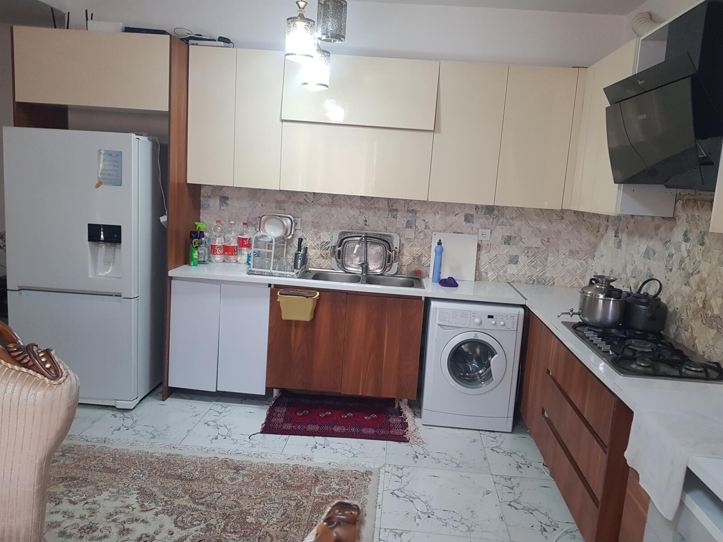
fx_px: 543
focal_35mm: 26
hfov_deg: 67.3
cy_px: 271
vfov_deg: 53.1
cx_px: 362
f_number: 1.7
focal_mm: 4.2
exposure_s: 1/50
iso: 160
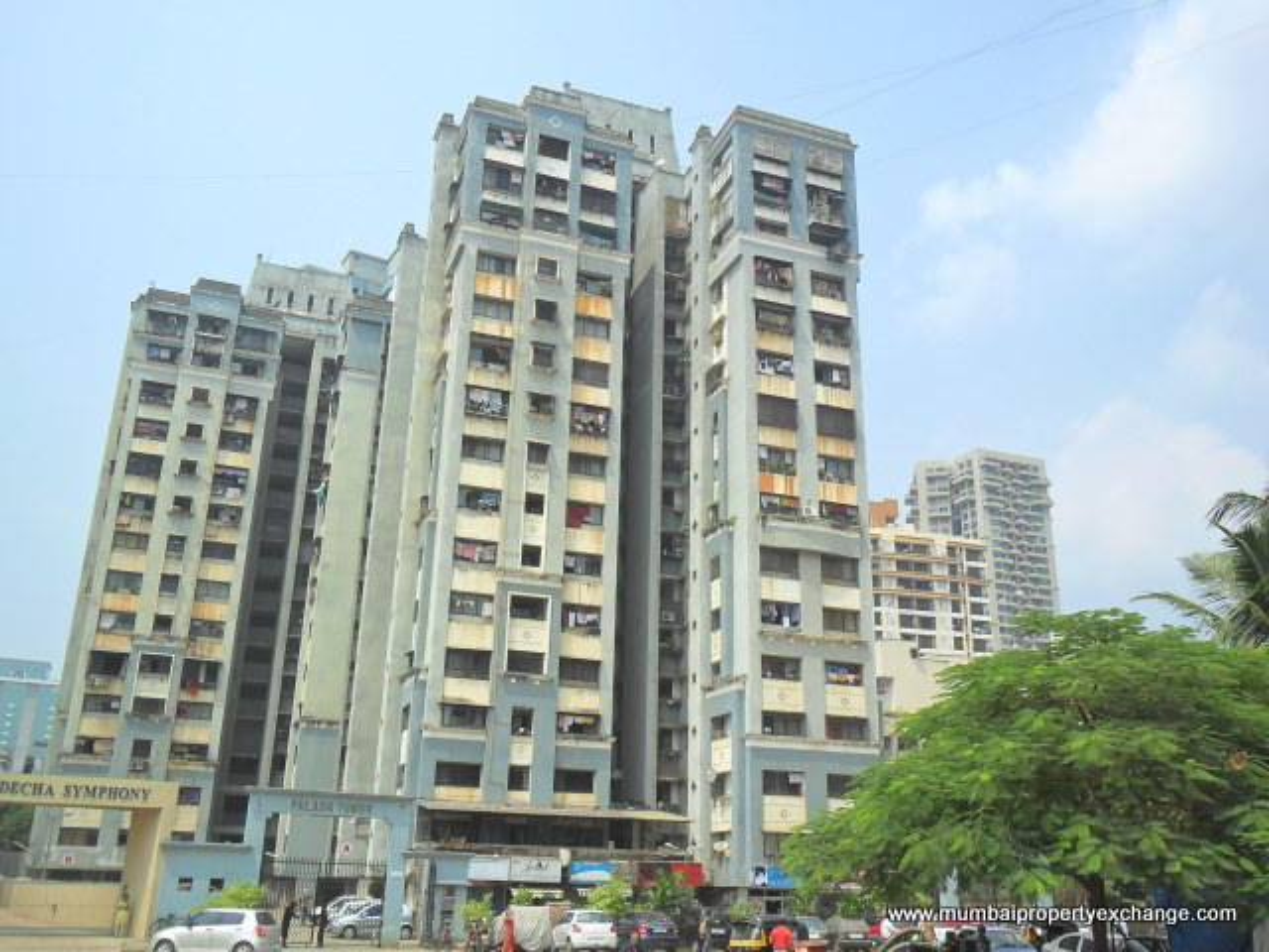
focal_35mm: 32
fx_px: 1173
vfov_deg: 44.2
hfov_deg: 56.8
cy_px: 476
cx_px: 634
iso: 100
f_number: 3.7
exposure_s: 1/1000
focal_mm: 5.7
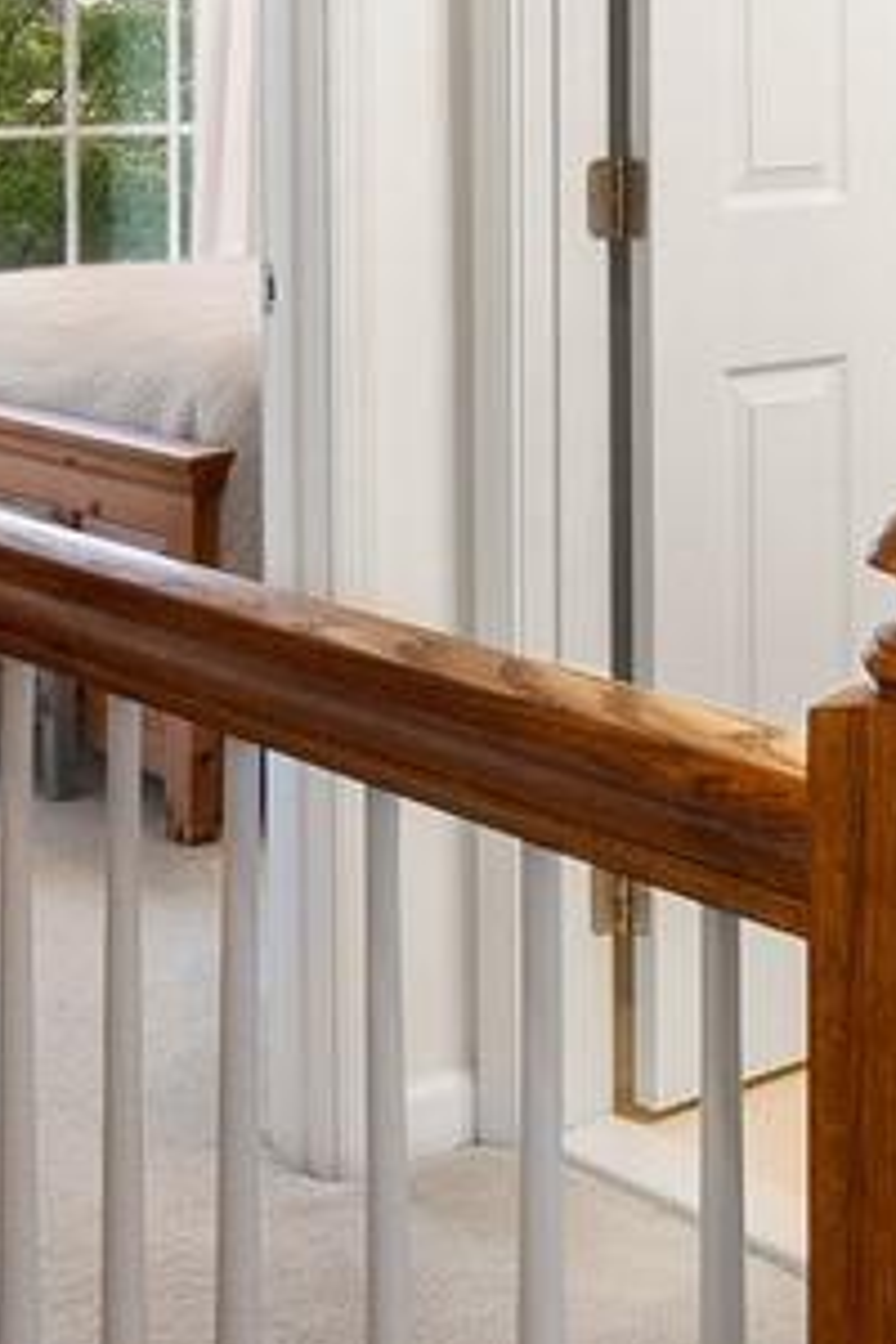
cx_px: 811
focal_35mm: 72
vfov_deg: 27.3
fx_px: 2688
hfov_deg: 18.6
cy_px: 193
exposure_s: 1/2
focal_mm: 10
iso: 800
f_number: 8
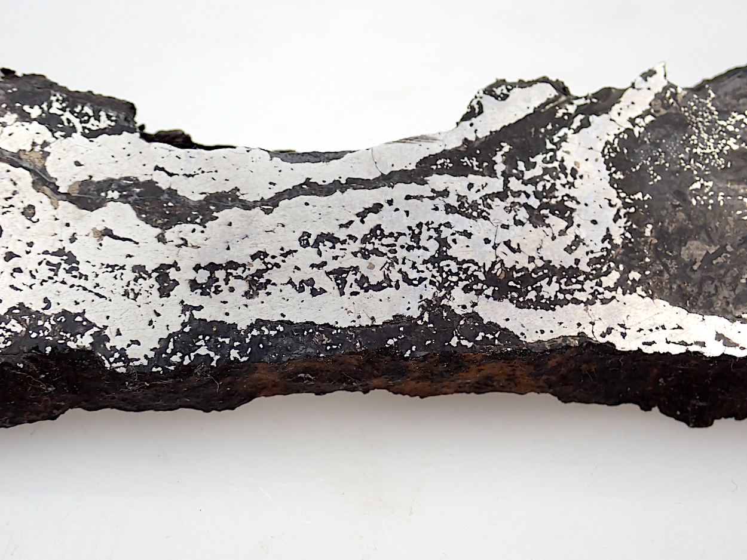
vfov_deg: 20.7
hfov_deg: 27.4
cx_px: 374
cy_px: 280
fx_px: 1532
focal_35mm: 71
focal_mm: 12.73
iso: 100
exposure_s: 1/125
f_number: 3.9
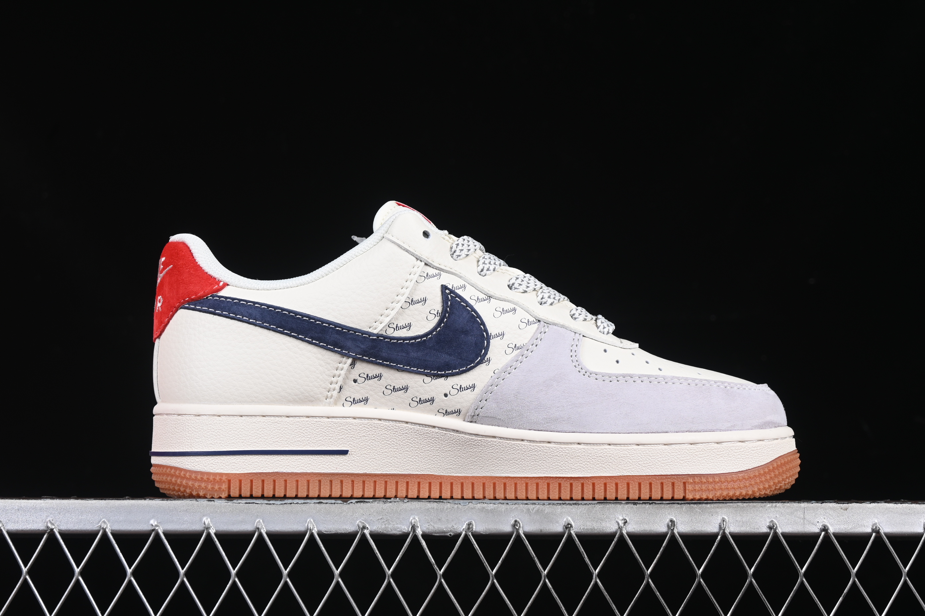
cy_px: 308
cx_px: 462
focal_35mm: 75
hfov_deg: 27.0
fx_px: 1927
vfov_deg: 18.2
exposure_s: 1/80
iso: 160
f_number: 8
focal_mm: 50
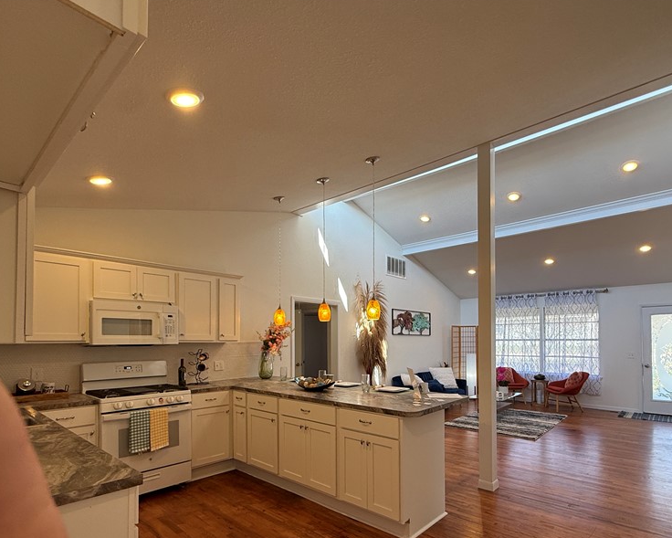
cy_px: 337
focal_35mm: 19
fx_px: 378
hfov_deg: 83.2
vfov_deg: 69.7
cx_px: 354
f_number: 2.2
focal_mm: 2.22
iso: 64
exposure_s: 1/120
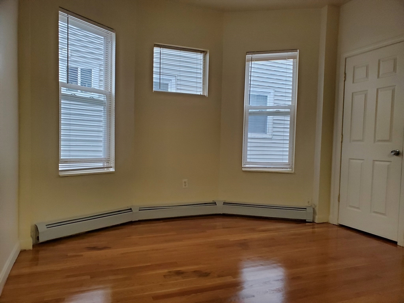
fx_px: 303
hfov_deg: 67.3
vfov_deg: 53.1
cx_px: 202
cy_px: 152
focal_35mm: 26
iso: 320
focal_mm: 4.3
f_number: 2.4
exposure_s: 1/59
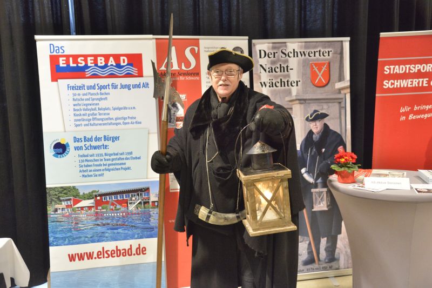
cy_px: 144
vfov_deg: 41.1
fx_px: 384
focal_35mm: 32
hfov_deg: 58.7
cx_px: 216
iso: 6400
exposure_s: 1/60
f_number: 4
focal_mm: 32
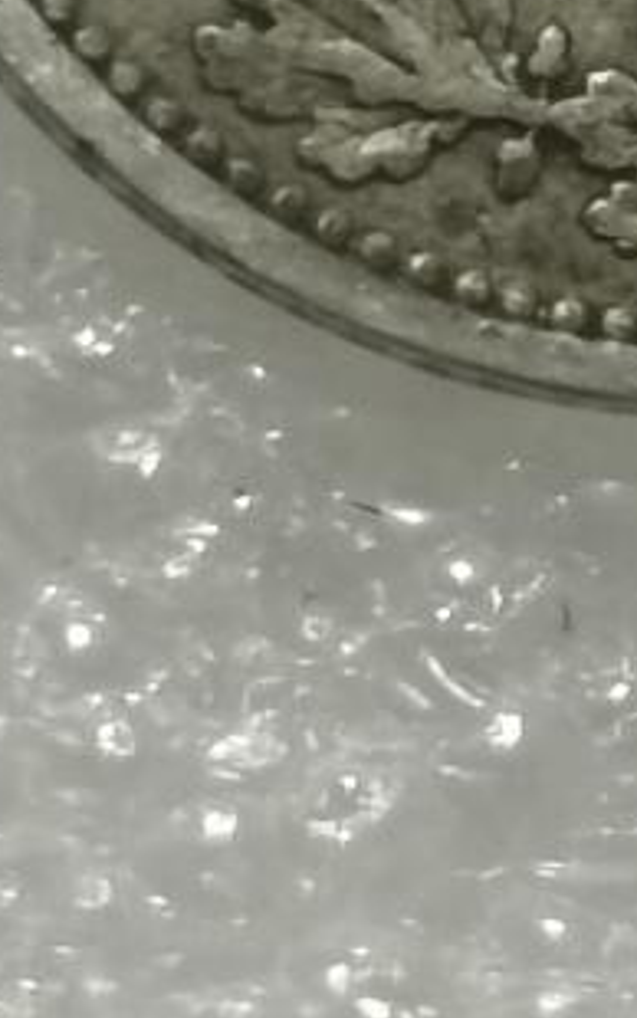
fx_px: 9047
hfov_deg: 4.0
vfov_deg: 6.3
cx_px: 591
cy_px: -880
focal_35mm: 326
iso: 100
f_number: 1.8
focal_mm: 5.58
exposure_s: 1/100
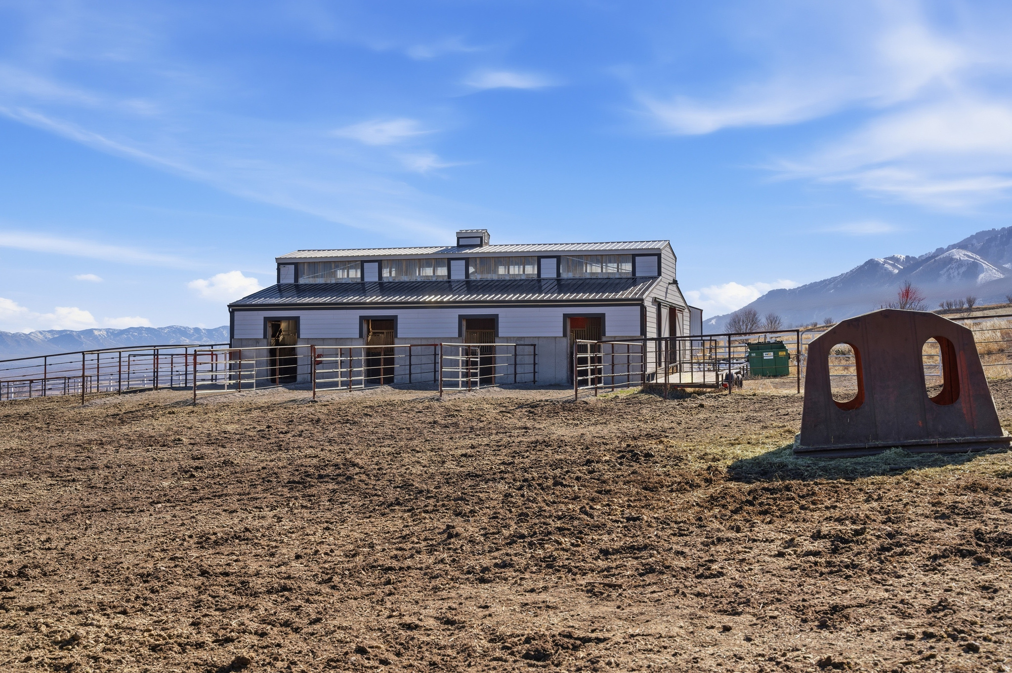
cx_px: 506
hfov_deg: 48.5
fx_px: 1124
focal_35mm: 40
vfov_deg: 33.4
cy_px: 336
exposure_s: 1/5000
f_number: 8
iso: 100
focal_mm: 40
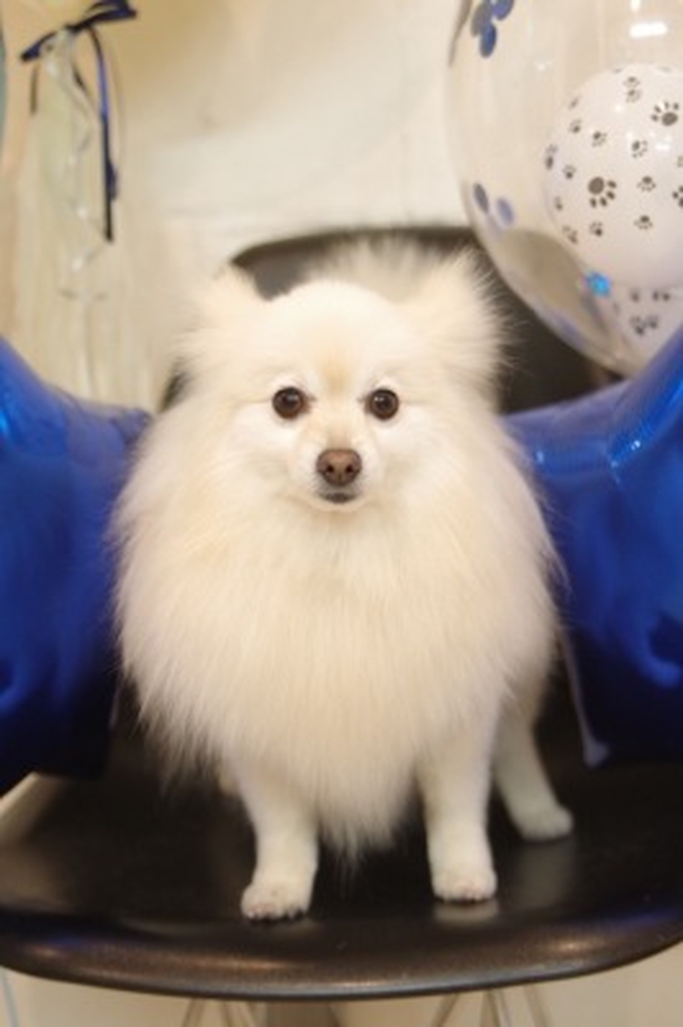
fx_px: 2138
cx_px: 342
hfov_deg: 18.2
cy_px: 514
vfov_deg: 27.0
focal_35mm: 75
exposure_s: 1/100
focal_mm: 50
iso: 1600
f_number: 2.8
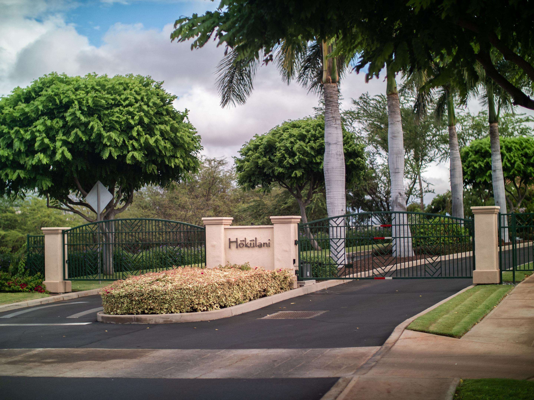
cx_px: 267
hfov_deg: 30.3
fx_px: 987
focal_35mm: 64
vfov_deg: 22.9
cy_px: 200
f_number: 1.2
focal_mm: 32
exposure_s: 1/160
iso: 400
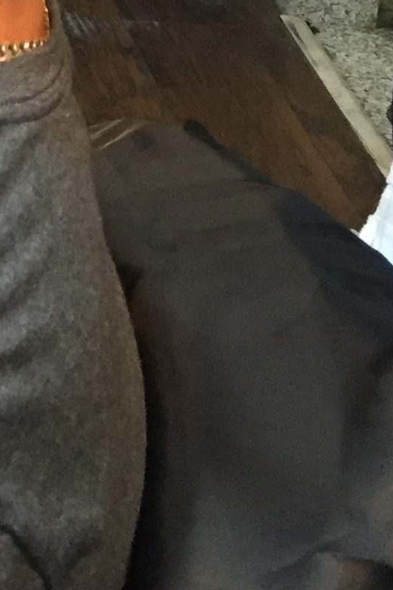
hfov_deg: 10.1
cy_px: -454
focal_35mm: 124
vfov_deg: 14.6
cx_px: -441
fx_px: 2031
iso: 160
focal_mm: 4.15
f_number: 2.2
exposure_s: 1/30
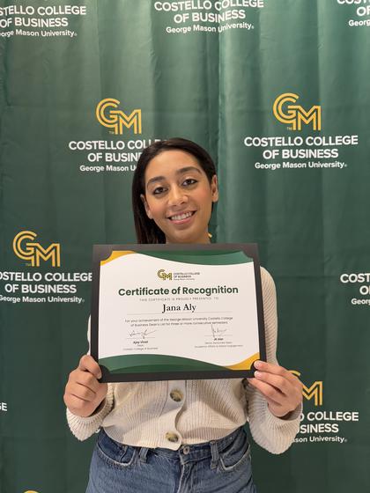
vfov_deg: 71.6
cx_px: 185
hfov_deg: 56.8
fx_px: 342
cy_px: 246
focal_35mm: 24
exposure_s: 1/40
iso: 640
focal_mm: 6.76
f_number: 1.78
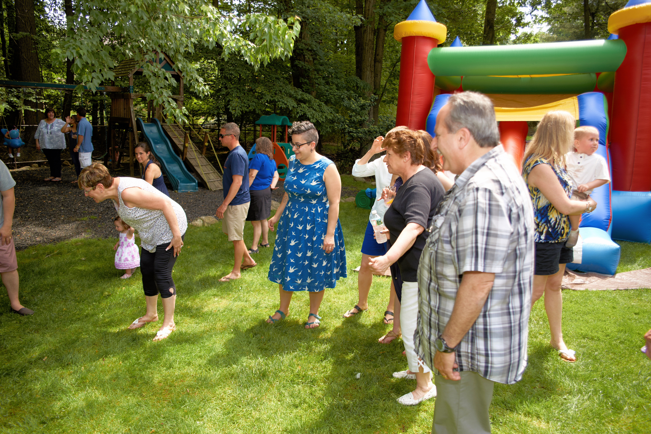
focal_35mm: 26
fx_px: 470
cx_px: 326
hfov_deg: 69.4
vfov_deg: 49.6
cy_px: 217
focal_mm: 26
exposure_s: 1/250
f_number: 3.2
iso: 100
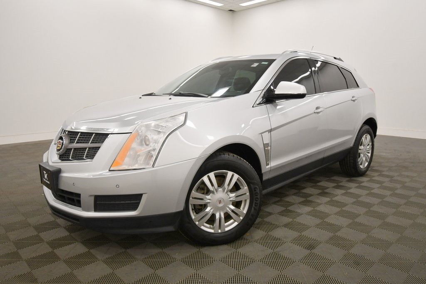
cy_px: 142
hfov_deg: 71.5
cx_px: 213
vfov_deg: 51.3
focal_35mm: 25
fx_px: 296
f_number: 5.3
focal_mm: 17
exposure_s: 1/200
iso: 800
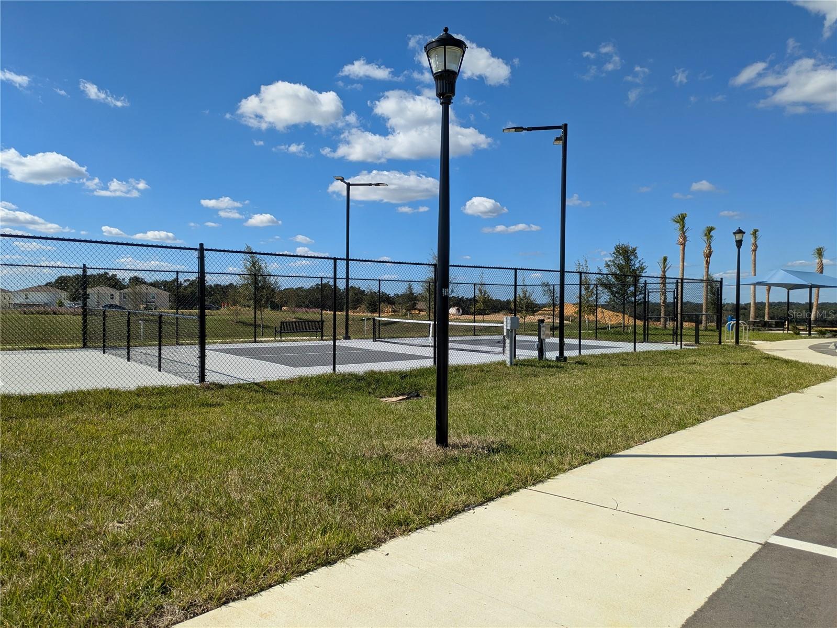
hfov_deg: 69.4
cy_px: 314
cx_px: 418
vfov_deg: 54.9
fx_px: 605
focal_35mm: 25
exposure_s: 1/2370
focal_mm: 5.43
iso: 46
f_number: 1.89
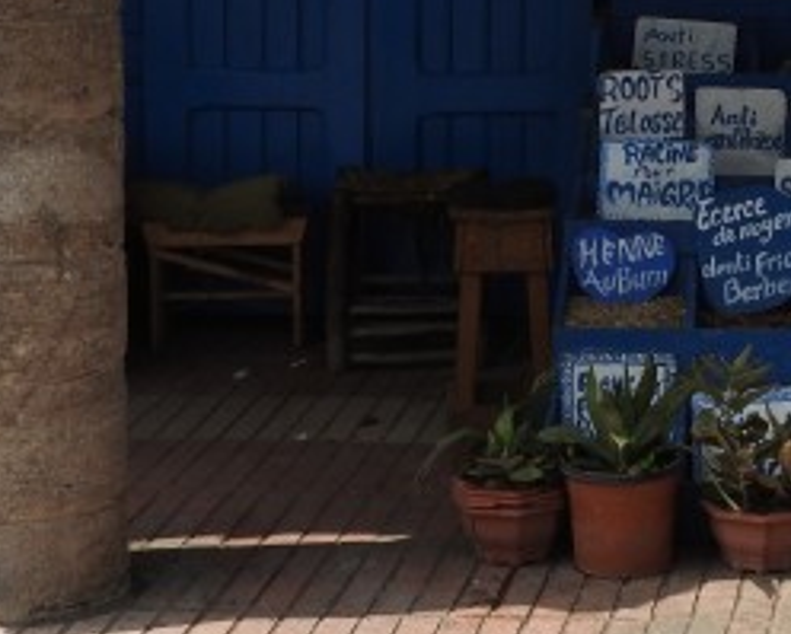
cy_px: -29
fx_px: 2578
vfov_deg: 13.8
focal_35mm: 110
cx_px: 845
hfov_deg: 16.9
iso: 100
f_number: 3.8
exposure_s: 1/1000
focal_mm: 6.3
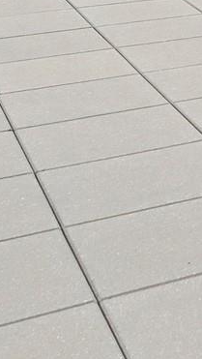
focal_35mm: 108
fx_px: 1027
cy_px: -141
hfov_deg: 8.8
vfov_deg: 18.1
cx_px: 645
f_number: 1.8
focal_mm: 5.4
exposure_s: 1/10000
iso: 64
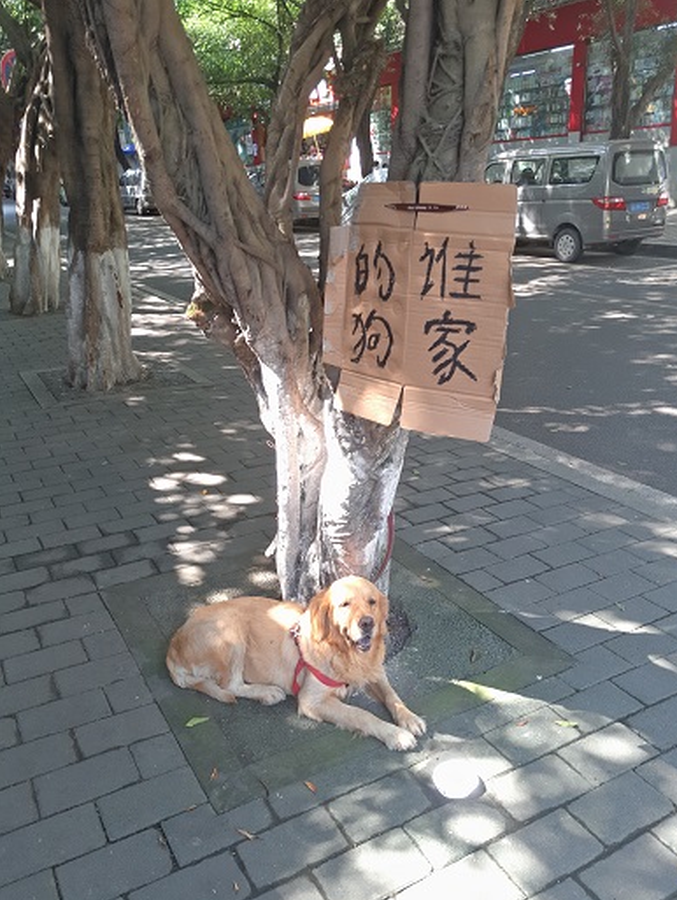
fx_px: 833
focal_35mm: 32
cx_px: 347
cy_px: 458
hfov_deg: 44.2
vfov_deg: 56.8
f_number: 2.2
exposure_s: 1/33
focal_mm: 4.73
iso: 50
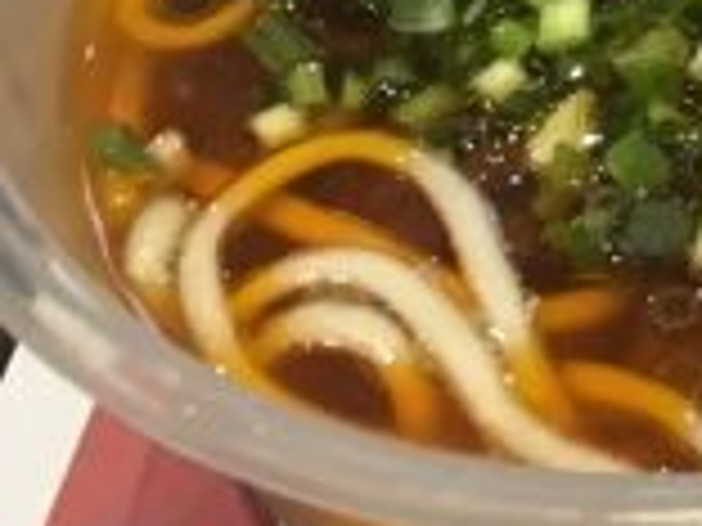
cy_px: -470
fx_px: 2636
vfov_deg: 10.6
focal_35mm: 130
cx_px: 1503
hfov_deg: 12.8
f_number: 2.2
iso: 80
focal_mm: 4.15
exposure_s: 1/33
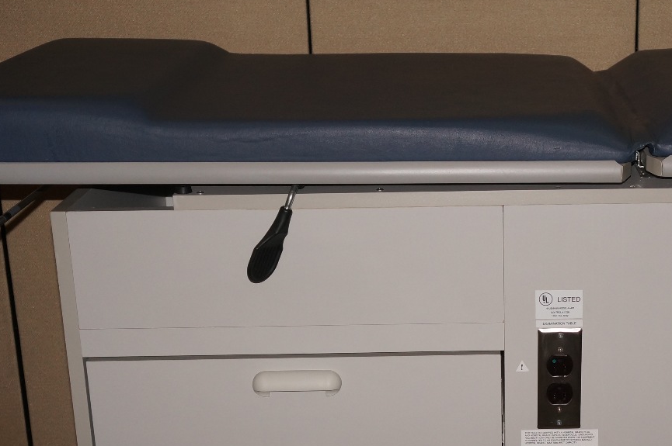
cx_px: 491
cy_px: 346
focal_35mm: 75
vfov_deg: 18.0
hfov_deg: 26.7
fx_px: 1397
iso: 400
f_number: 4
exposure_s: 1/60
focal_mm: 27
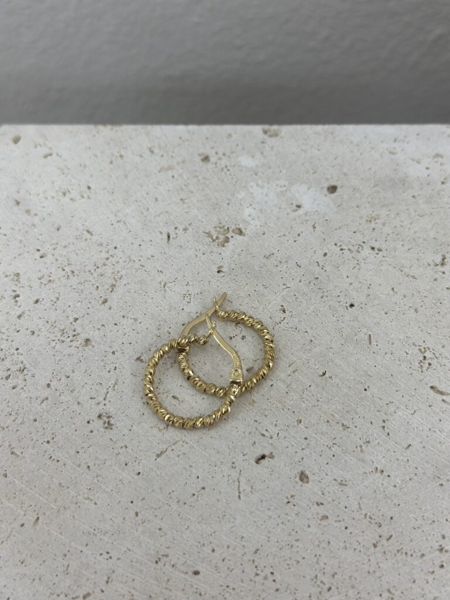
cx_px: 225
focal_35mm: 48
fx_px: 832
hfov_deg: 30.3
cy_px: 300
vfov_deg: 39.7
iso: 80
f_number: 1.78
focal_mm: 6.86
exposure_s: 1/521
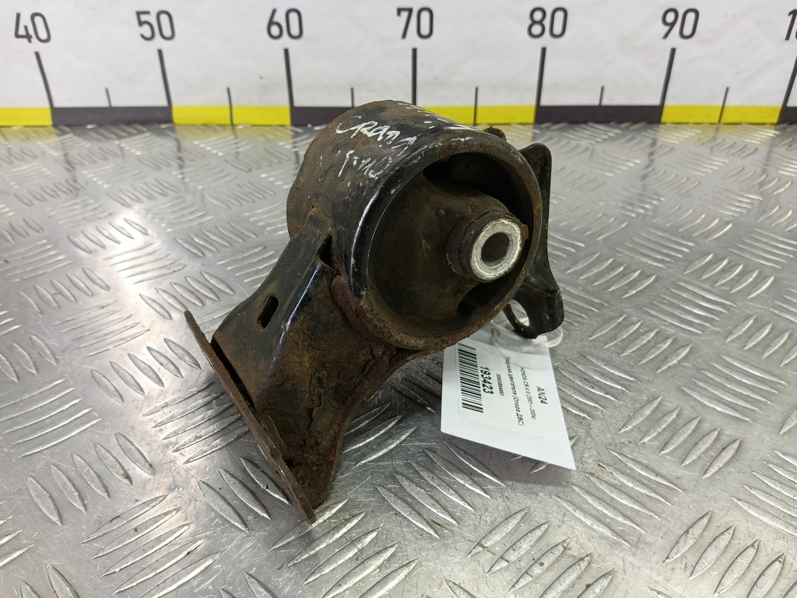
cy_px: 299
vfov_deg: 58.9
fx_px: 530
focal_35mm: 23
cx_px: 398
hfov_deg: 73.9
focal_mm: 4.11
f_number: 1.6
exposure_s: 1/50
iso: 148
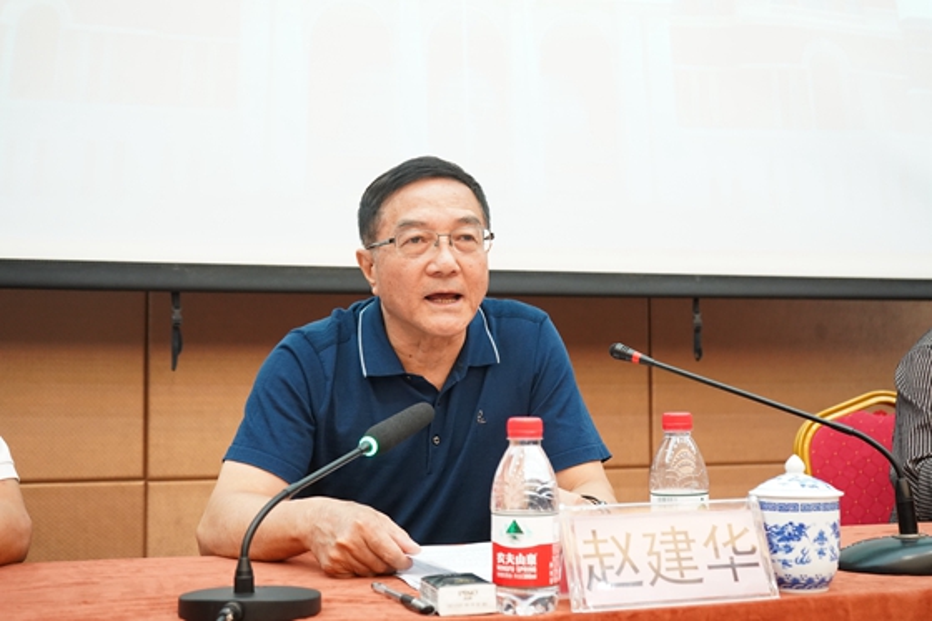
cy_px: 310
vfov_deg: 30.5
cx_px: 466
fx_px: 1139
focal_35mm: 44
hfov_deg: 44.5
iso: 4000
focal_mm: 44
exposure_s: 1/60
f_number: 5.6
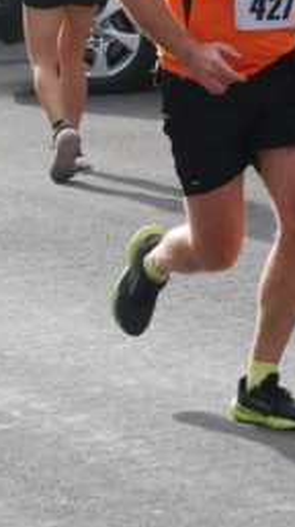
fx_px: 3389
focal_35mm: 243
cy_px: 62
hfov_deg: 5.0
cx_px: 257
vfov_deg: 8.9
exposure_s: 1/1000
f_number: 5.3
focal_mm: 66
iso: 1000
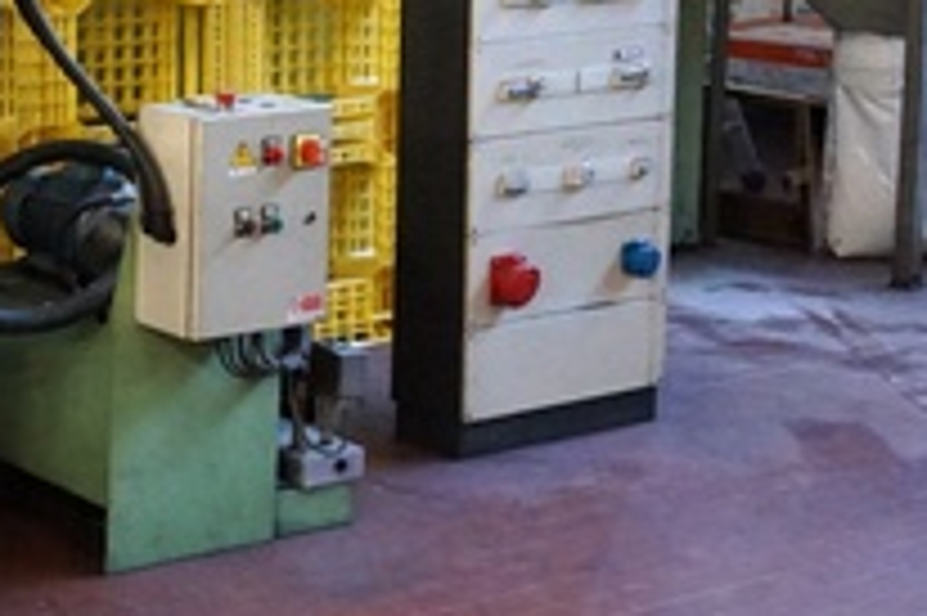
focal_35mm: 84
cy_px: -4
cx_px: -578
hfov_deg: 19.9
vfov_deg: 15.9
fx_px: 2161
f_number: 3.5
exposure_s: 1/80
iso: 3200
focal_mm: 16
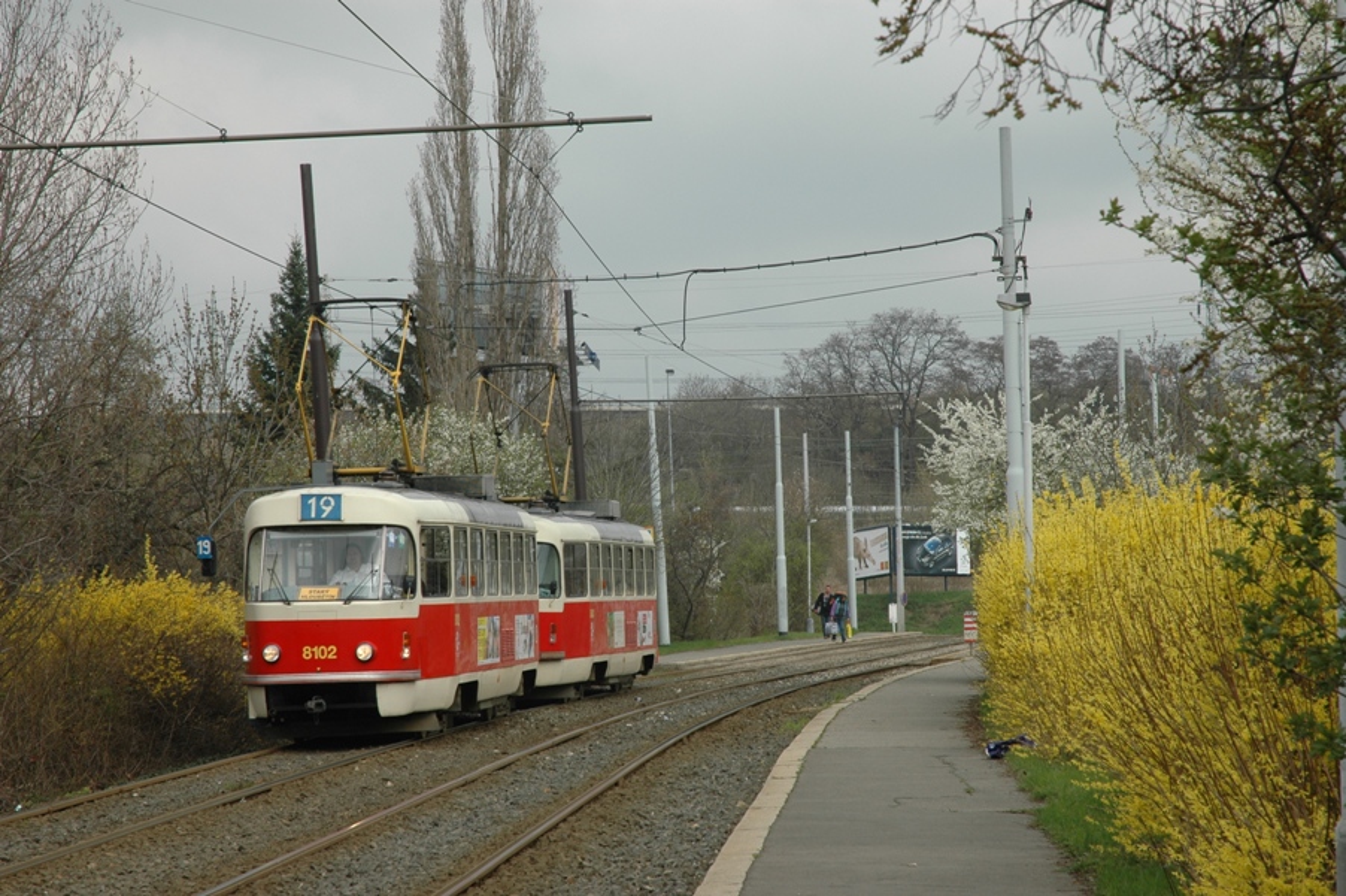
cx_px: 673
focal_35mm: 105
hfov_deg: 19.5
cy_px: 448
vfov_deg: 13.0
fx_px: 3923
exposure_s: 1/320
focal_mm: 70
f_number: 9
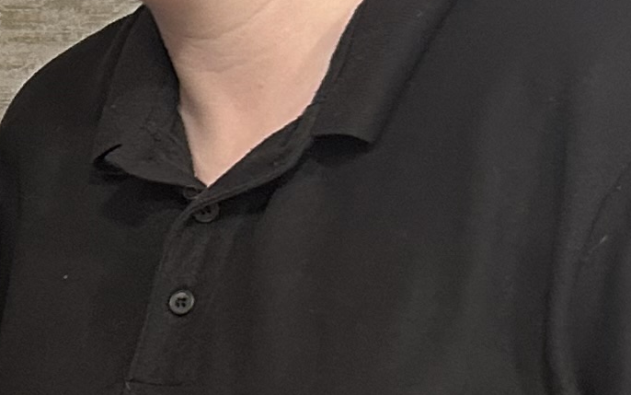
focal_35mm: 162
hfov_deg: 11.8
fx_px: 2786
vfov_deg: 8.0
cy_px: 517
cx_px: -544
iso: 200
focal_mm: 5.7
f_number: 1.5
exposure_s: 1/50
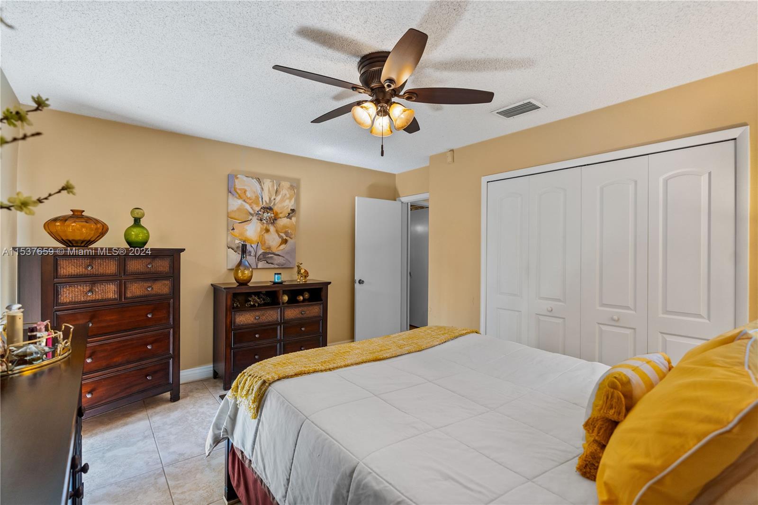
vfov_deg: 73.7
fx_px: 337
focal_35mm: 16
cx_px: 379
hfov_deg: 96.7
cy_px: 252
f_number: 4.5
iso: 400
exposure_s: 1/15
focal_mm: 16
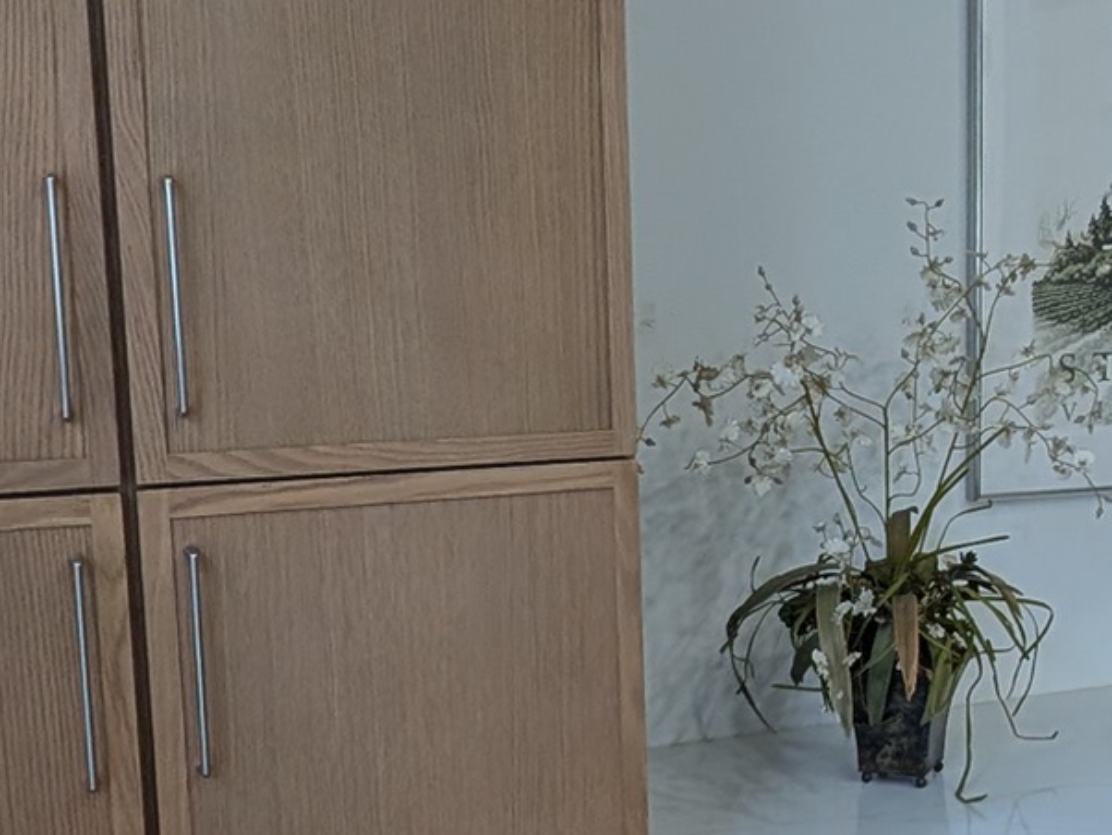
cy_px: 512
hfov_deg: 36.4
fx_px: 1639
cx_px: 863
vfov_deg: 28.5
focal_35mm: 51
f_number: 1.7
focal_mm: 2.02
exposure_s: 1/85.2
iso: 51
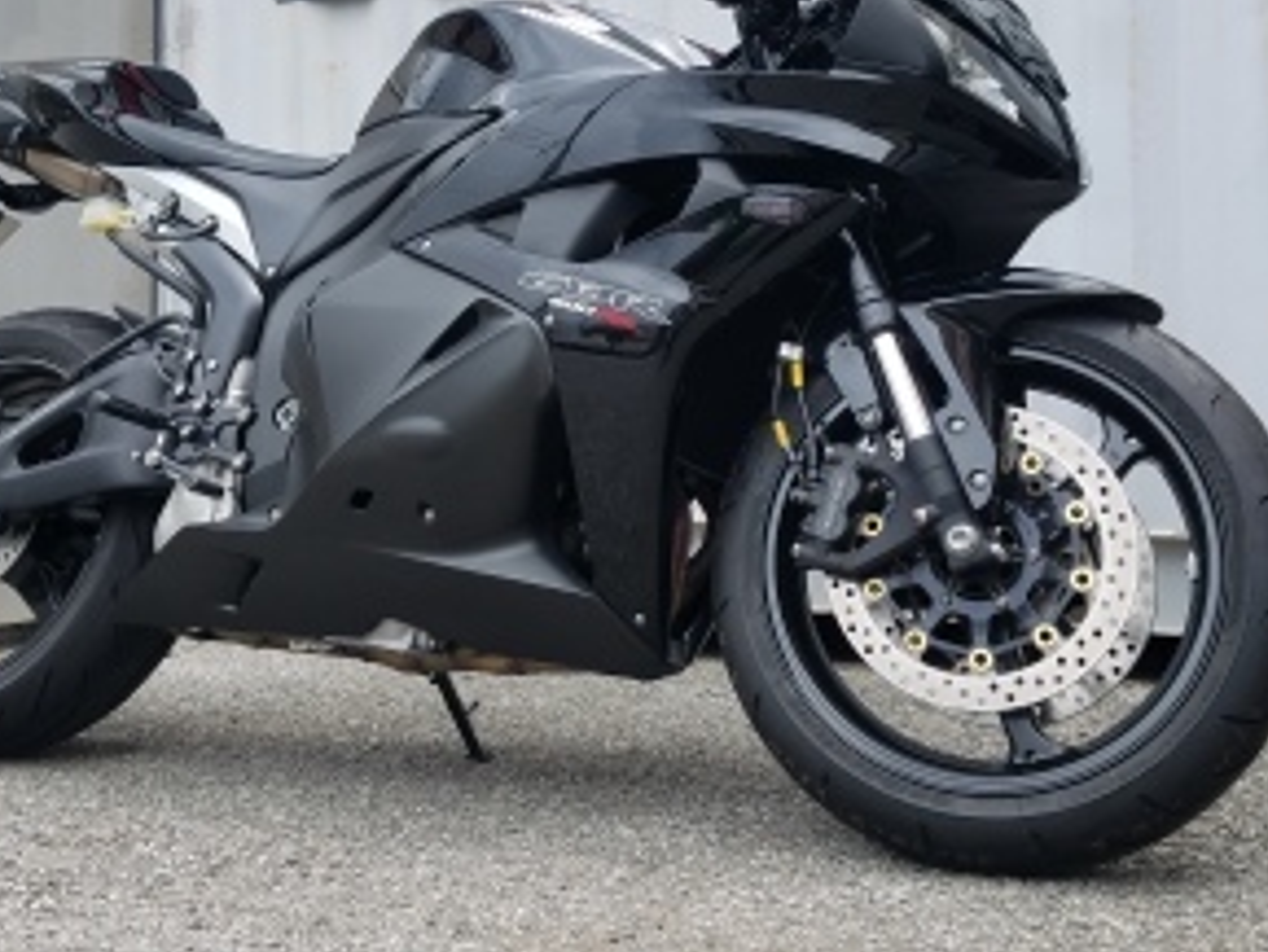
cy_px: 298
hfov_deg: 51.3
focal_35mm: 36
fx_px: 1319
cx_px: 601
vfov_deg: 39.1
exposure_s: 1/1244
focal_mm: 4.2
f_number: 1.7
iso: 50
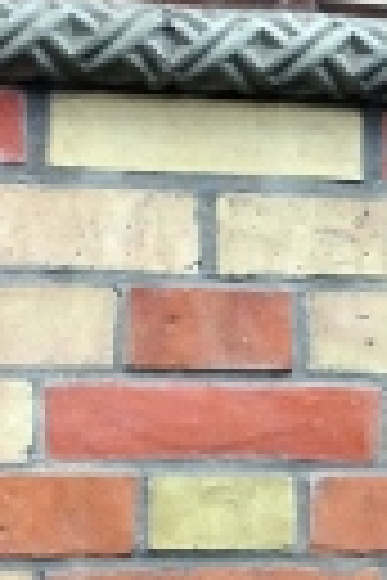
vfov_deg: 9.4
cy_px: 524
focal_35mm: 218
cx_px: 385
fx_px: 3515
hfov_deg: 6.3
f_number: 4.5
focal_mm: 9.87
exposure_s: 1/60
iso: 125
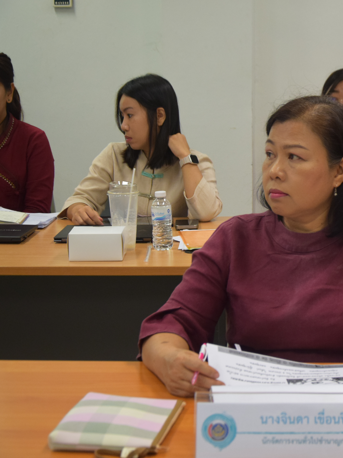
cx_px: 339
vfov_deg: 22.5
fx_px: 1149
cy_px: 230
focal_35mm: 87
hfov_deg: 16.6
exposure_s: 1/125
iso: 1250
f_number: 4.5
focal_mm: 40
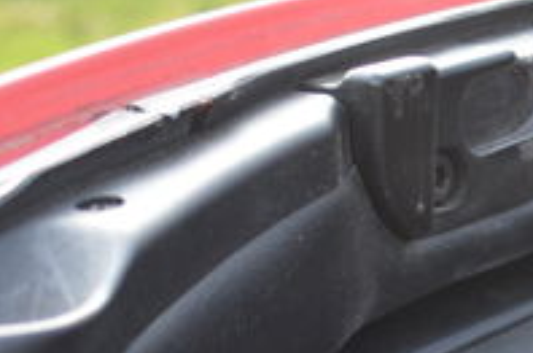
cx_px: 600
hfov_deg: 15.6
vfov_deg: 10.2
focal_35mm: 128
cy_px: 569
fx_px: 1891
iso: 400
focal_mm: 22
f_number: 4.5
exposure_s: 1/80
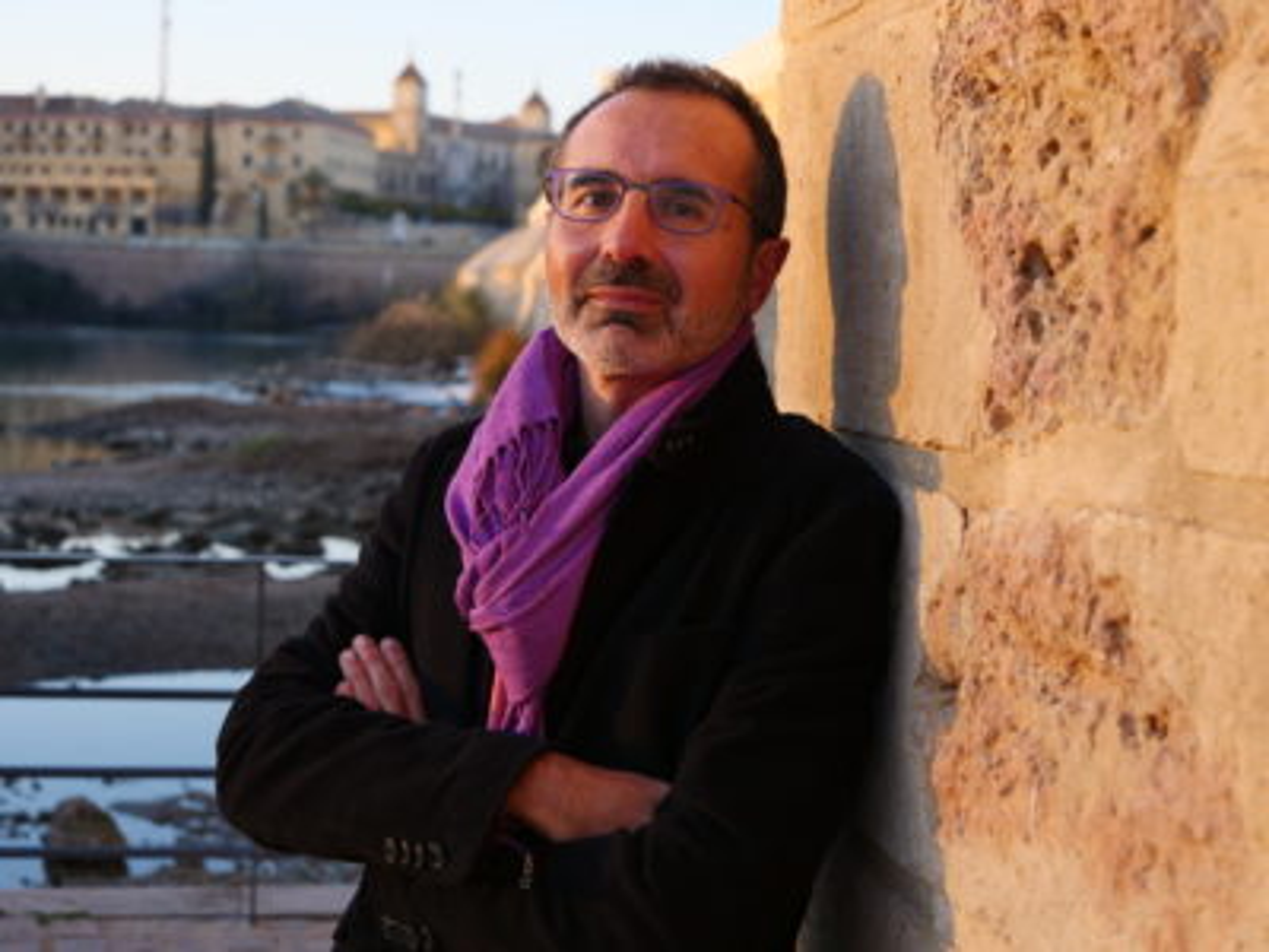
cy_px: 476
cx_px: 634
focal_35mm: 64
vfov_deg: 22.9
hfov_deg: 30.3
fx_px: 2346
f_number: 4
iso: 200
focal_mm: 32
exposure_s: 1/160
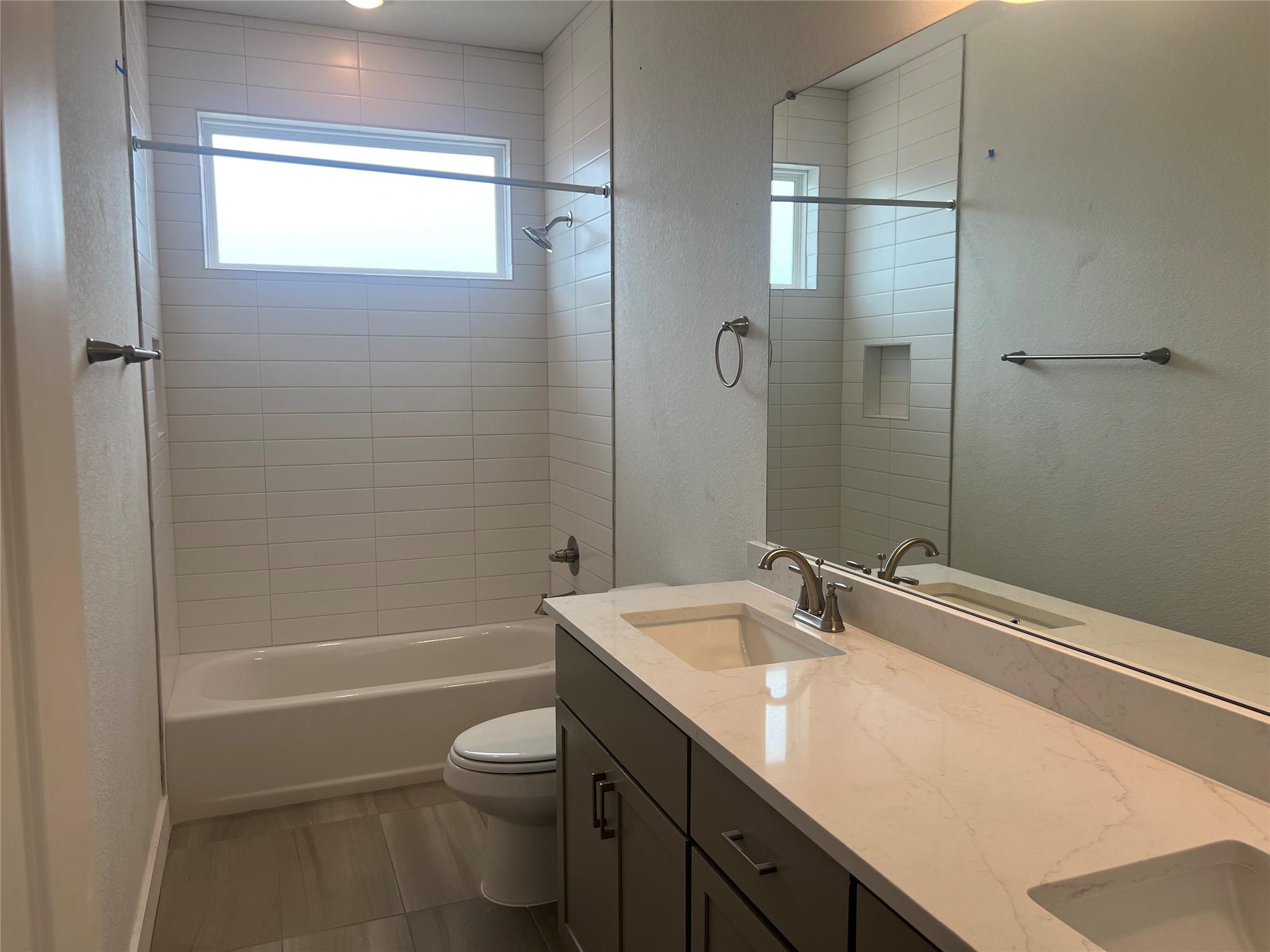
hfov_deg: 67.3
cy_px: 476
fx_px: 954
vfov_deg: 53.1
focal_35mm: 26
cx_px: 635
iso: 50
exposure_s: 1/313
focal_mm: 5.7
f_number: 1.5
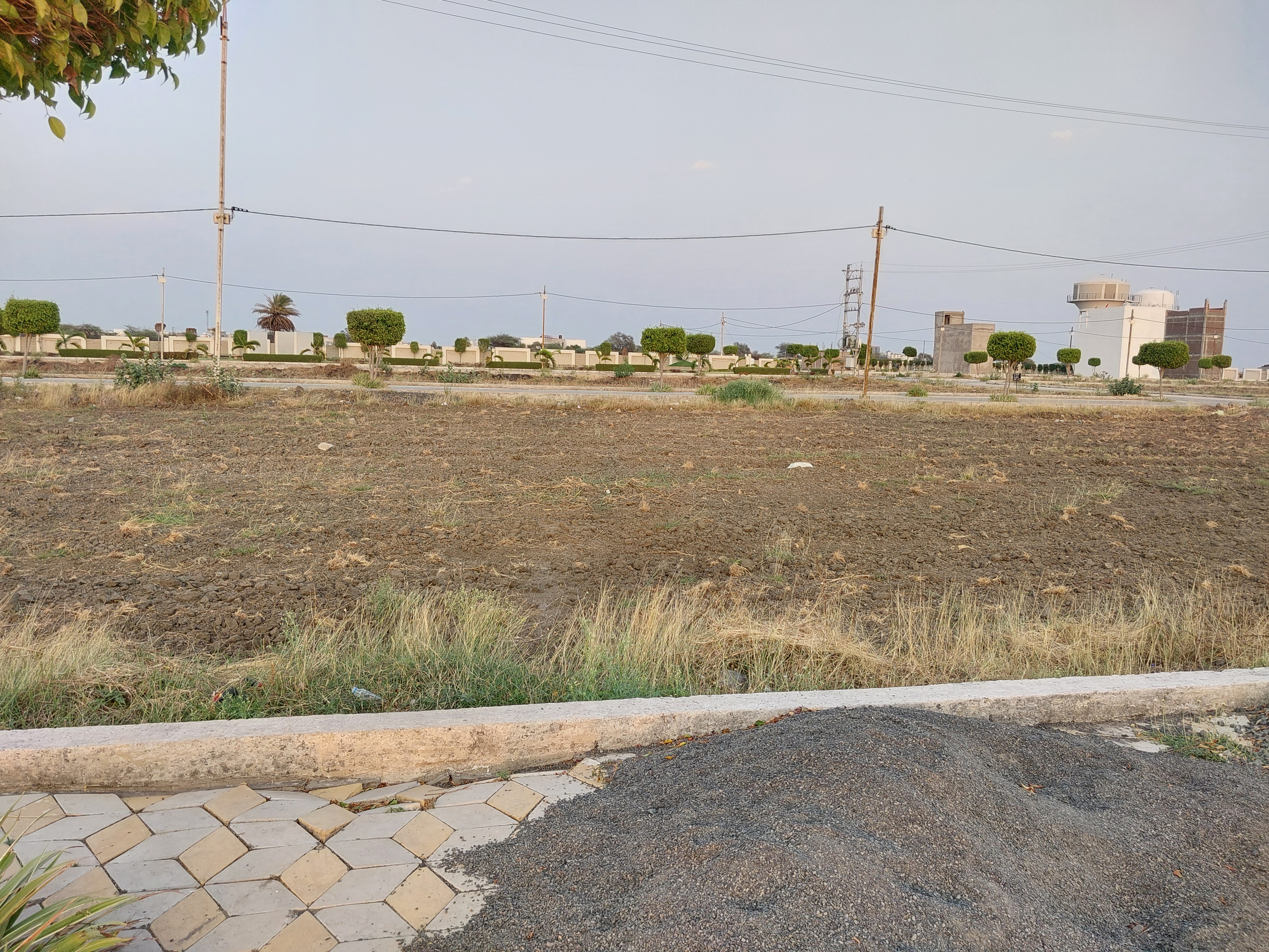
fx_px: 1100
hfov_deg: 60.0
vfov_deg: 46.8
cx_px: 634
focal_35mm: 30
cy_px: 476
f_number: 1.8
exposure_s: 1/100
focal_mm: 4.6
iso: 32
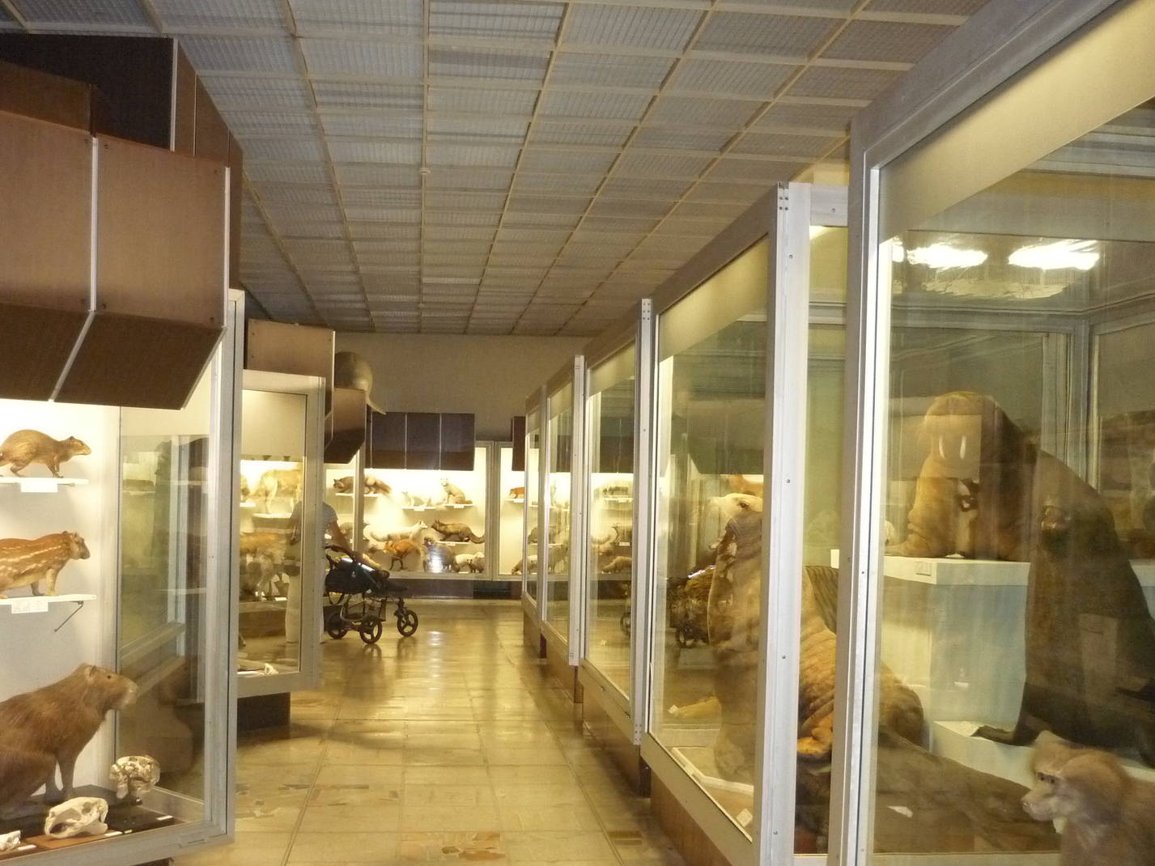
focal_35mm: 37
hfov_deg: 50.1
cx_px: 531
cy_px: 485
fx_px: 1234
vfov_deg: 38.6
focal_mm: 5.5
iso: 640
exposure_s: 1/30
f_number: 2.8
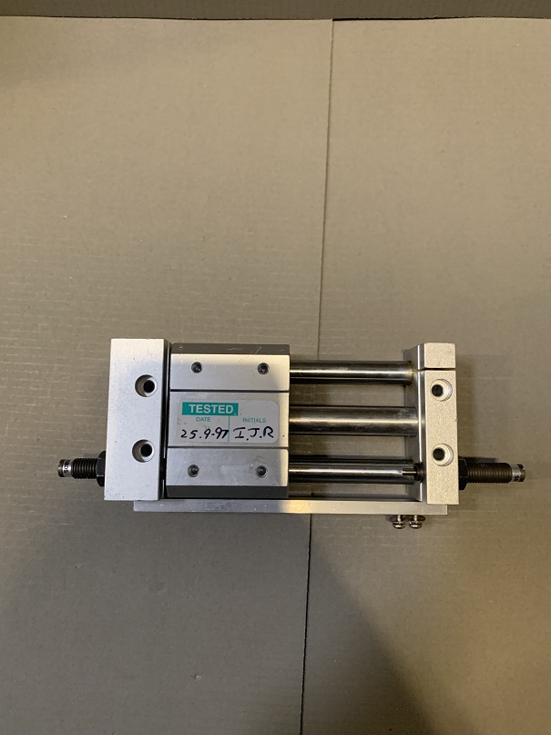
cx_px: 276
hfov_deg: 53.1
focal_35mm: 26
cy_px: 368
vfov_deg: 67.3
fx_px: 552
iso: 400
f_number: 1.8
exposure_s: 1/44
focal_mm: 4.25
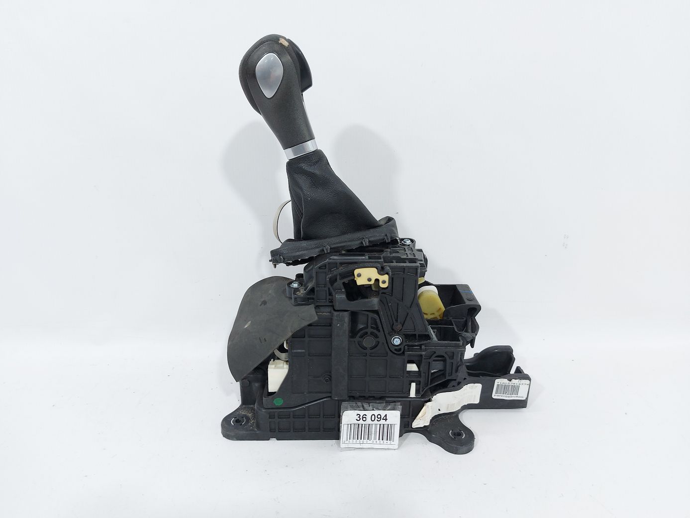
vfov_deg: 56.8
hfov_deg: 71.6
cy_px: 259
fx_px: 478
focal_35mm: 24
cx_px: 345
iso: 64
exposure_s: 1/50
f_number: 1.8
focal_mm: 5.23
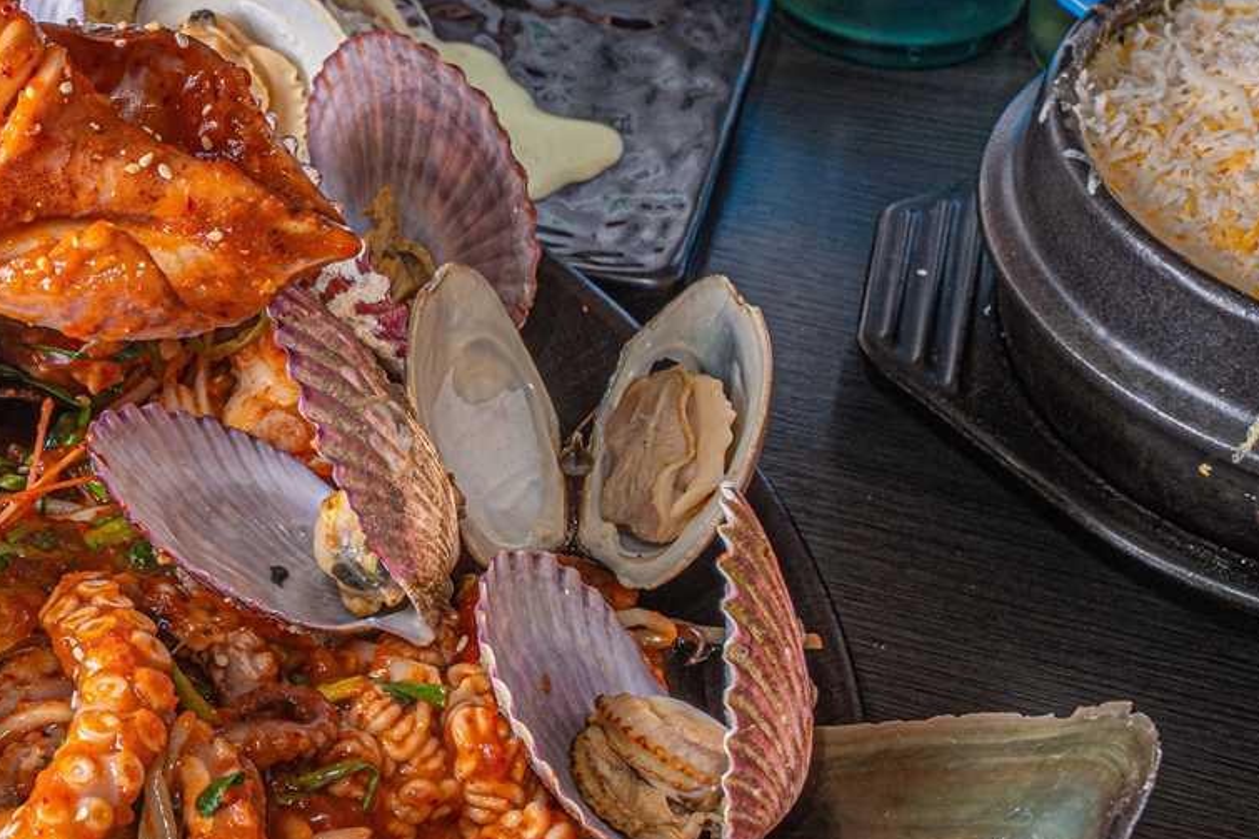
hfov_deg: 19.8
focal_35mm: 98
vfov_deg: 14.0
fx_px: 3426
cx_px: -183
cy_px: 361
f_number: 10
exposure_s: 1/80
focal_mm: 37
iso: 100
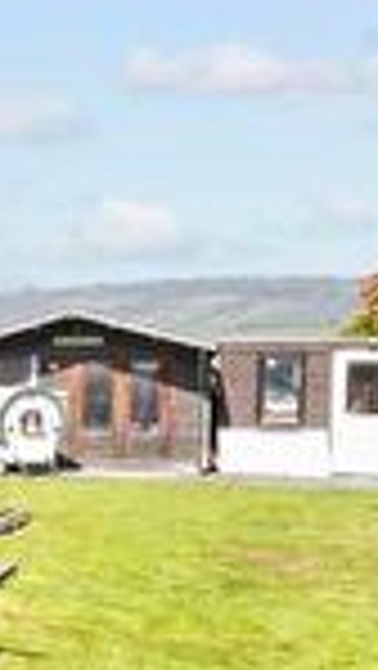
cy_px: 389
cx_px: -842
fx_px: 1316
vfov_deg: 28.5
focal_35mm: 74
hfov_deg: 10.2
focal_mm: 10
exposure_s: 1/800
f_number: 8
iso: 320
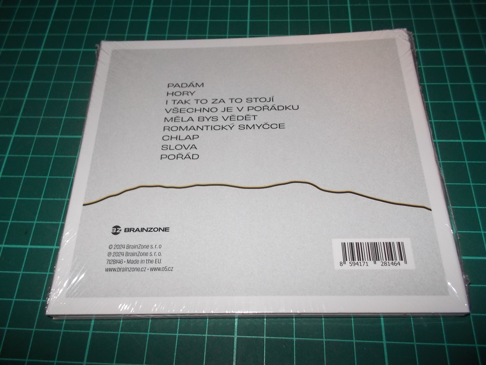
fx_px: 407
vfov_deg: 48.2
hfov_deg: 61.7
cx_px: 243
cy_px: 182
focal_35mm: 29
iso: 200
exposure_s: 1/30
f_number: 3.3
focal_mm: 4.1
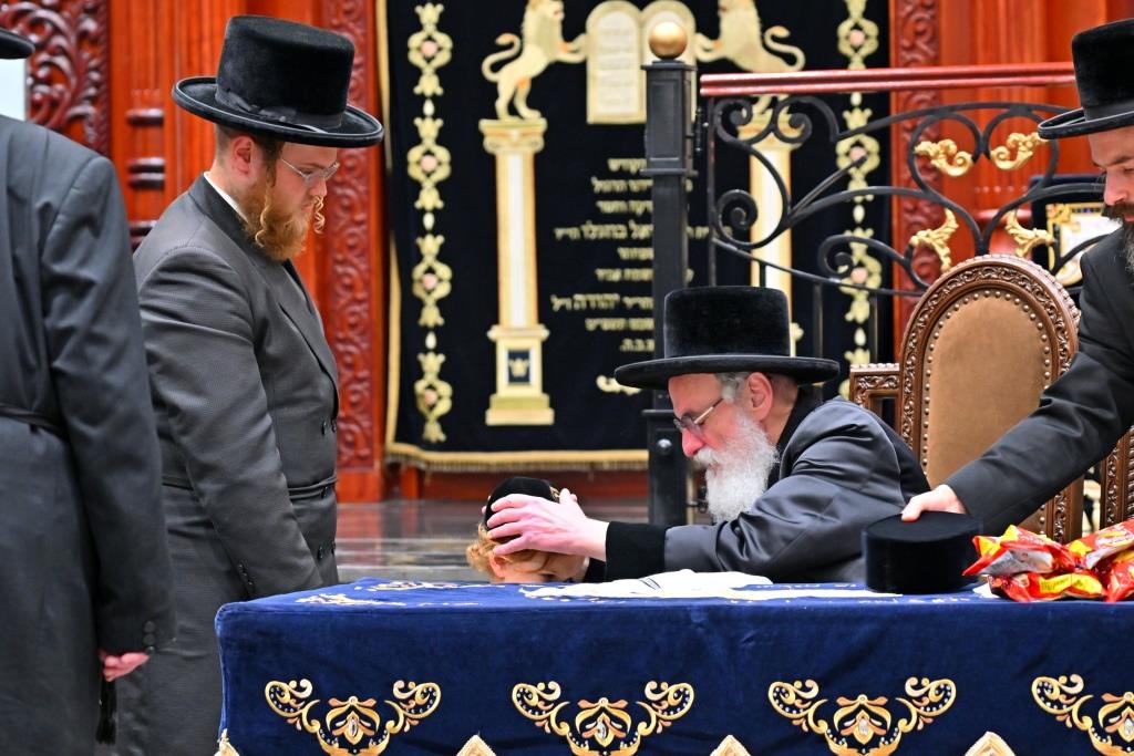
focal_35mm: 135
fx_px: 4253
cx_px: 567
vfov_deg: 10.2
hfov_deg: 15.2
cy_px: 378
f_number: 4
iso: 500
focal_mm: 90
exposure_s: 1/160
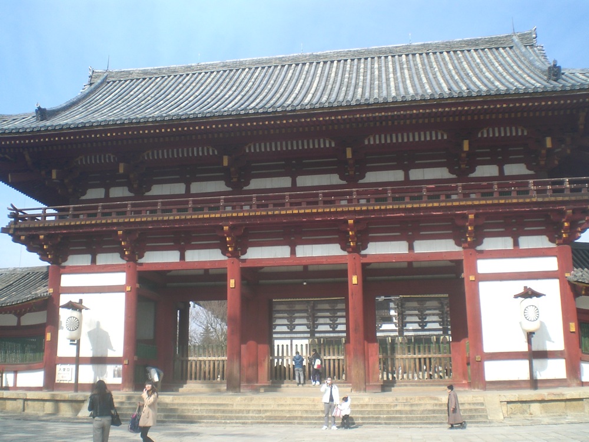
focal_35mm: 38
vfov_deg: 37.7
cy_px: 221
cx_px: 294
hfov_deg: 49.0
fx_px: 647
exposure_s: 1/200
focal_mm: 6.3
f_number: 4.4
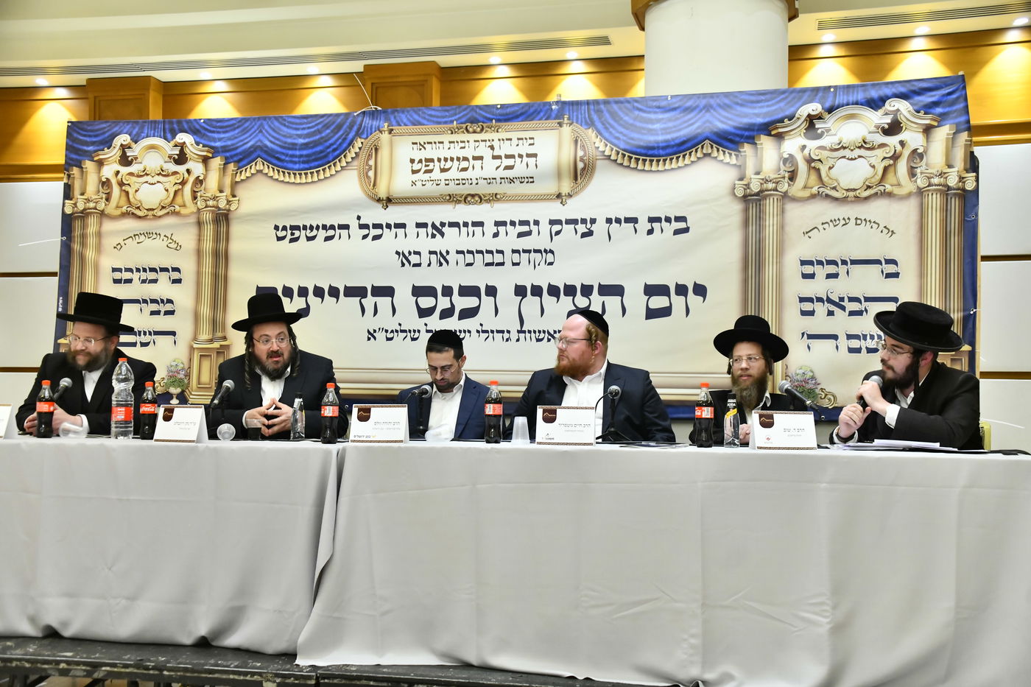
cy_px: 344
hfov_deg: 48.5
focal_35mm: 40
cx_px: 516
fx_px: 1145
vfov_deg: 33.4
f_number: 4.5
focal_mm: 40
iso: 2500
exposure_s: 1/60
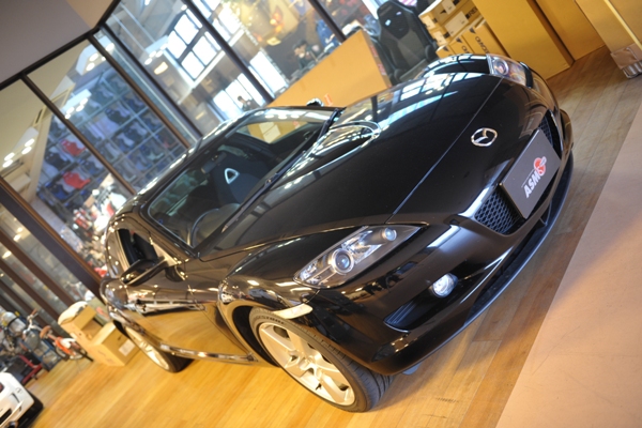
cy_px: 214
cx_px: 321
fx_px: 571
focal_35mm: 32
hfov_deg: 58.7
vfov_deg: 41.1
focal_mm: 32
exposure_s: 1/6
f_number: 2.8
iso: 800
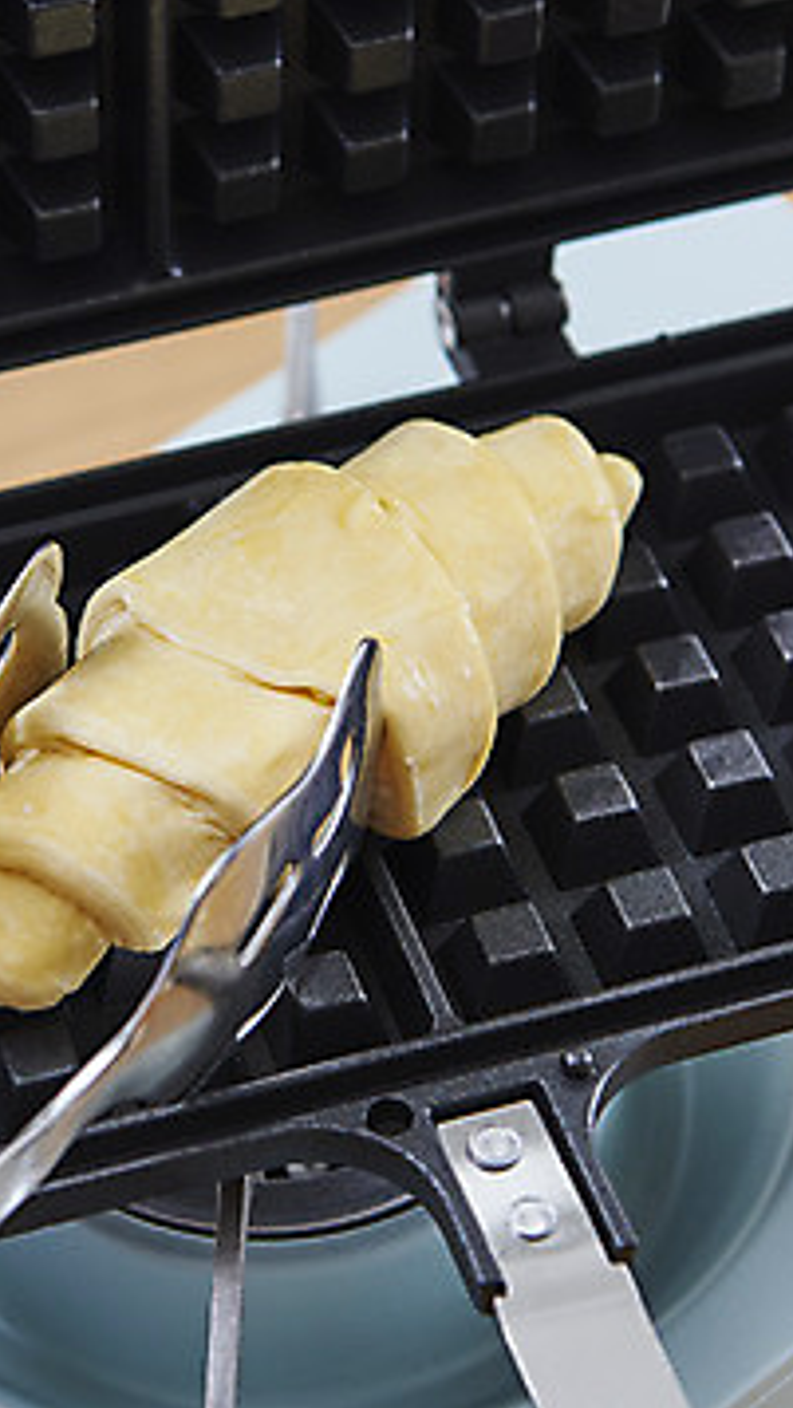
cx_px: 258
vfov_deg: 17.4
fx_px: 4595
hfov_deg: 9.9
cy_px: 718
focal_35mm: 123
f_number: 5.6
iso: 250
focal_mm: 70
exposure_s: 1/100
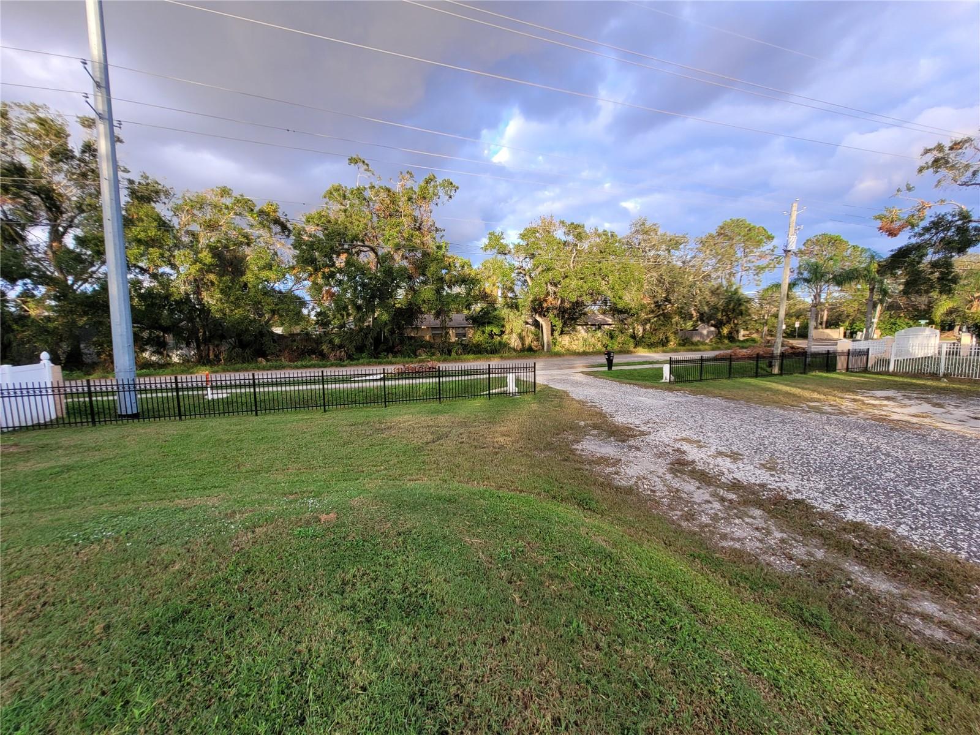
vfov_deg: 89.9
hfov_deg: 106.2
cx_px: 490
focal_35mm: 13
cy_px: 368
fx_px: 368
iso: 40
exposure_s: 1/227
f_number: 2.2
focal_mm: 1.74
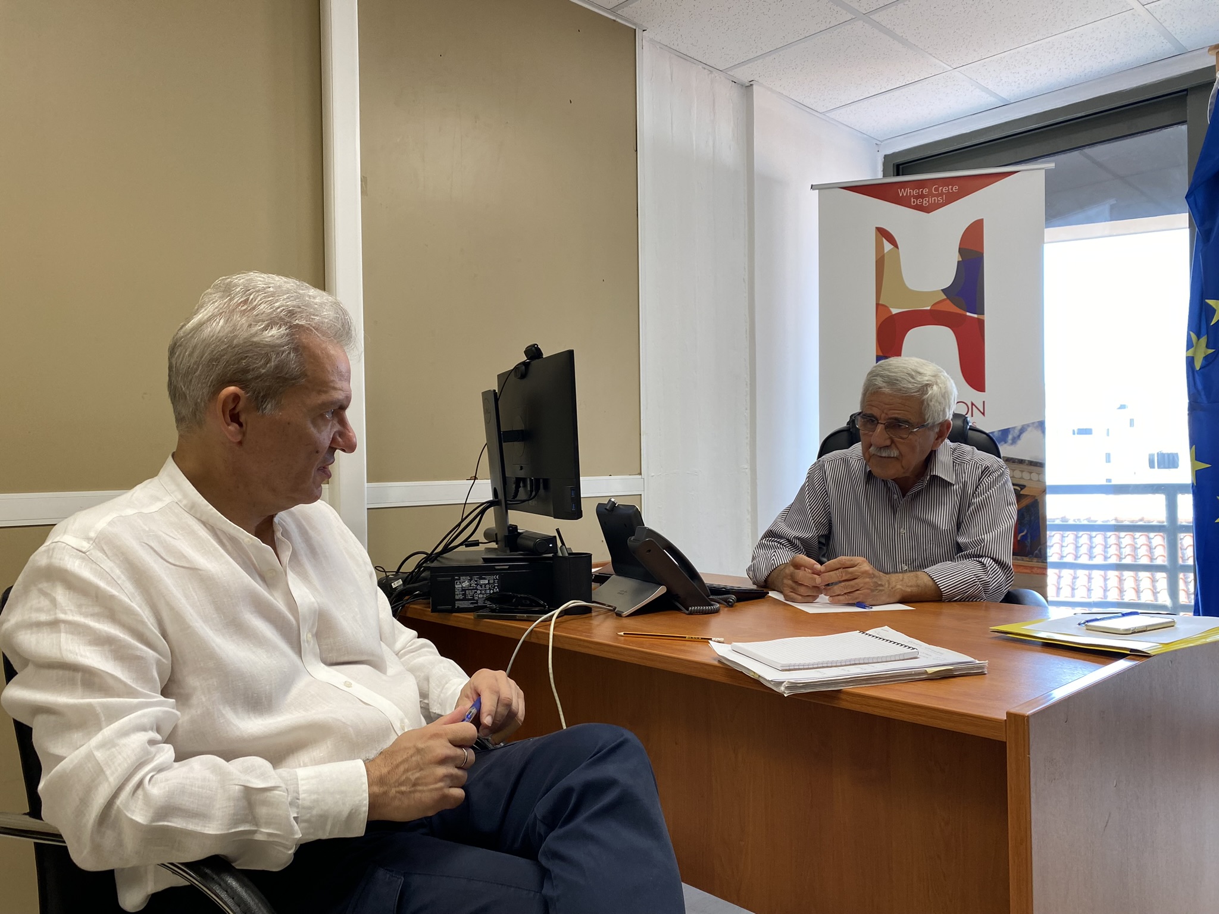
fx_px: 916
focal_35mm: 26
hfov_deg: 67.3
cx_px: 610
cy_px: 457
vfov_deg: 53.1
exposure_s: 1/100
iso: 80
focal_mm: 4.25
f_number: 1.8
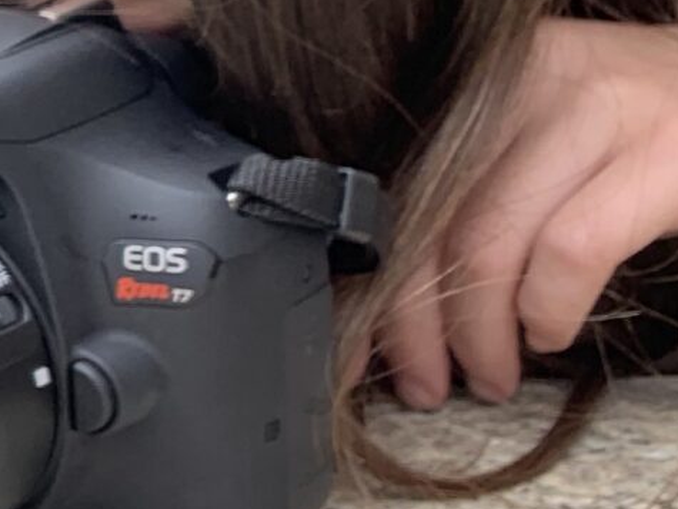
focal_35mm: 140
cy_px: -53
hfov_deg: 11.6
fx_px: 2744
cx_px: -959
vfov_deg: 10.5
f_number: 1.8
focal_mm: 4.25
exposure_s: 1/173
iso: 25
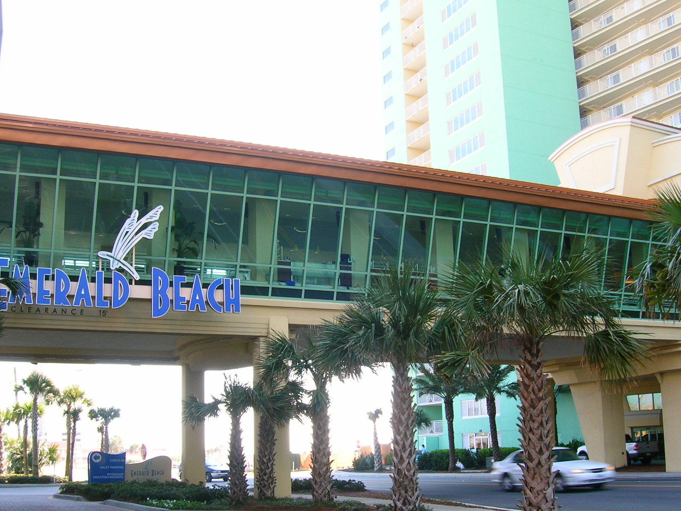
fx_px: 826
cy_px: 289
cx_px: 346
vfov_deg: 34.3
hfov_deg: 44.8
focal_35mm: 42
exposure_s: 1/43.6
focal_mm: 5.7
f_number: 4.9
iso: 50
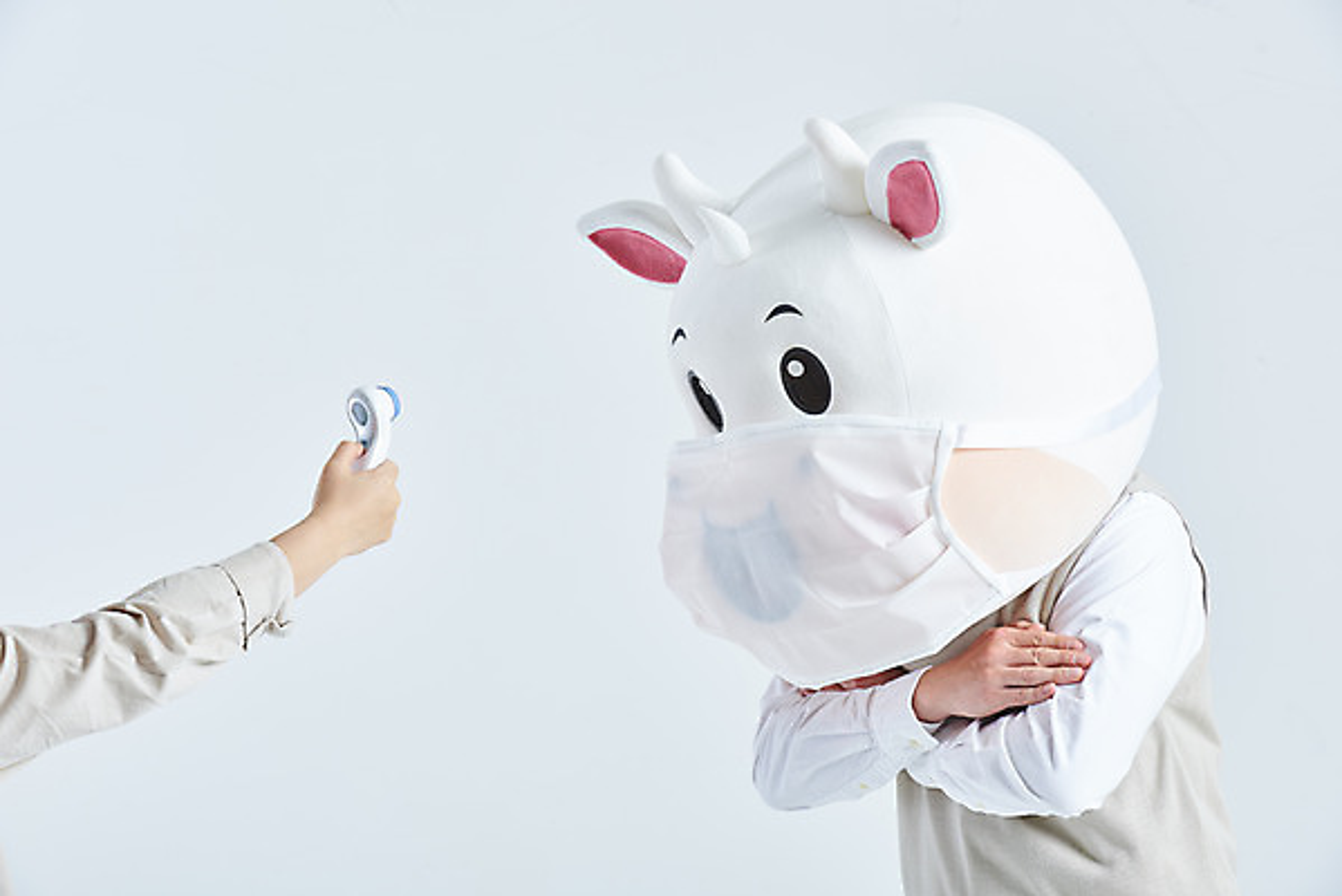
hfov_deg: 14.1
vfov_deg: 9.5
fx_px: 5408
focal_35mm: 145
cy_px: 448
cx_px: 671
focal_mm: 145
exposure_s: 1/125
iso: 100
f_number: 14
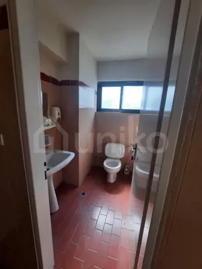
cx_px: 101
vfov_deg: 106.2
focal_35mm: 13
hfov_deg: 89.9
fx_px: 101
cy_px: 134
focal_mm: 1.74
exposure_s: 1/50
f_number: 2.2
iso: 64
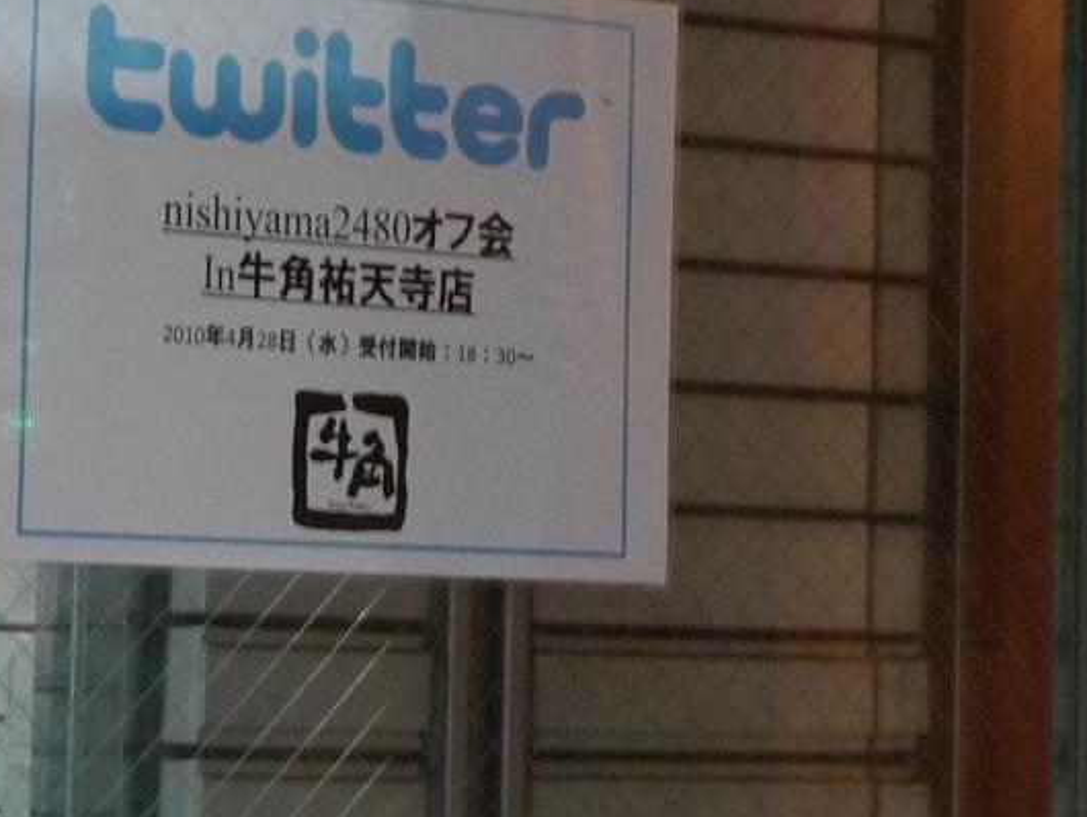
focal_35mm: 163
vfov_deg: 9.1
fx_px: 5121
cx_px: 304
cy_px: 222
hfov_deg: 12.1
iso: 400
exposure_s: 1/13
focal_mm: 12.8
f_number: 2.8
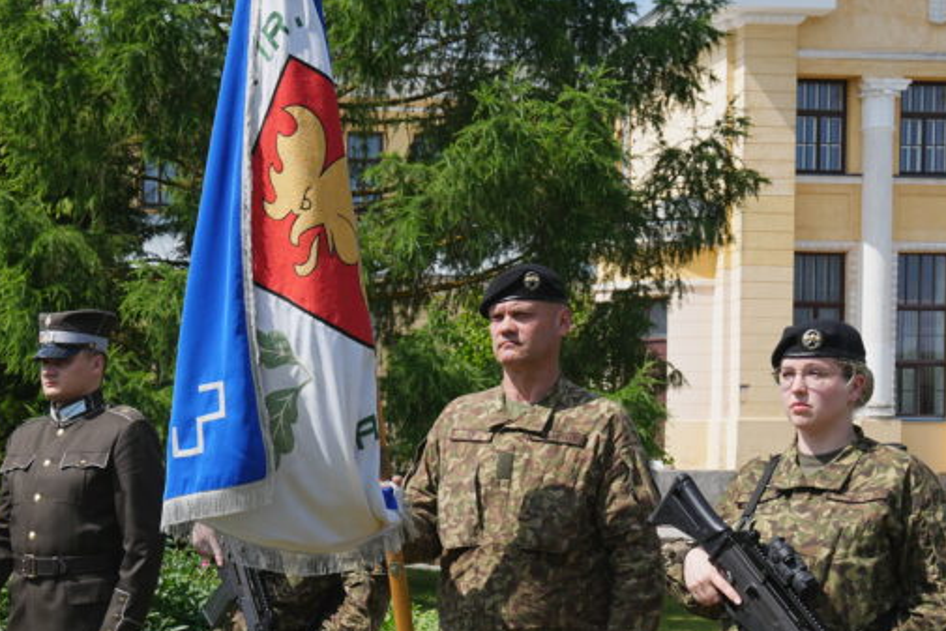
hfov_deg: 27.4
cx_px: 277
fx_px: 1919
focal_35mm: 73
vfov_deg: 18.5
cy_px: 531
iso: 160
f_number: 8
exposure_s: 1/320
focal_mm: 36
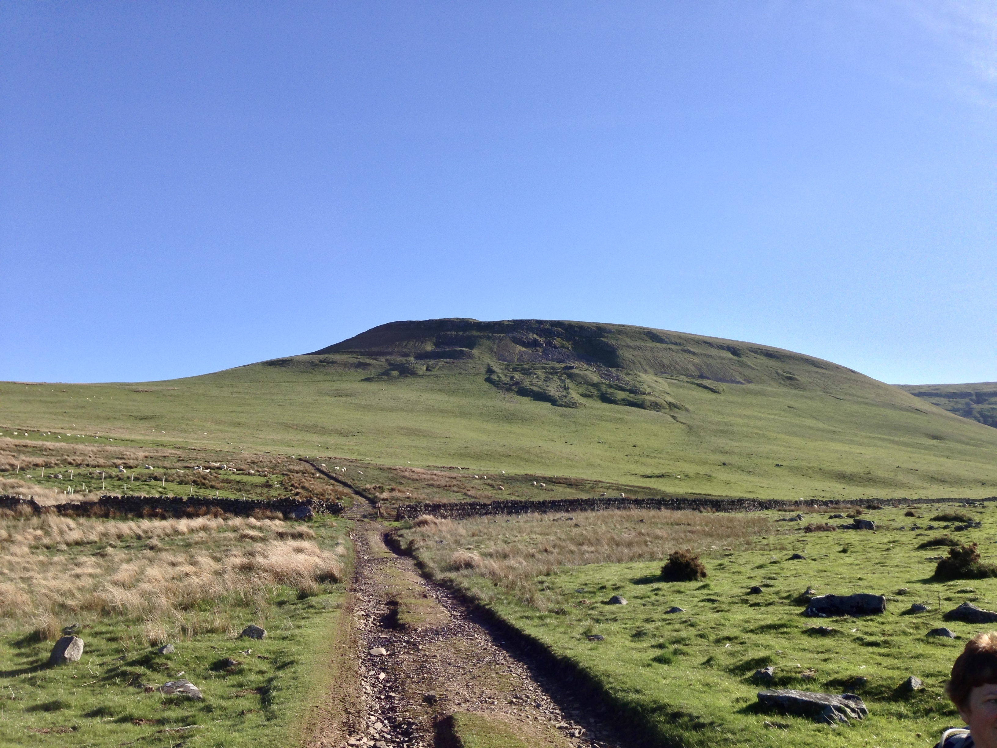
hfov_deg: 55.4
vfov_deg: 42.9
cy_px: 374
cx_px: 498
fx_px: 950
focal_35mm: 33
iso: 50
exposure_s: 1/1085
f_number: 2.4
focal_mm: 4.13
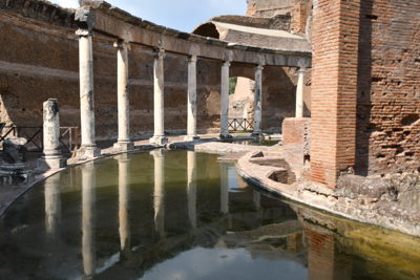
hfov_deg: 57.2
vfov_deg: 40.0
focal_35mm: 33
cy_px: 140
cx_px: 210
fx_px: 385
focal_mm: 22
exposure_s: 1/1000
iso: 100
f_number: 3.5
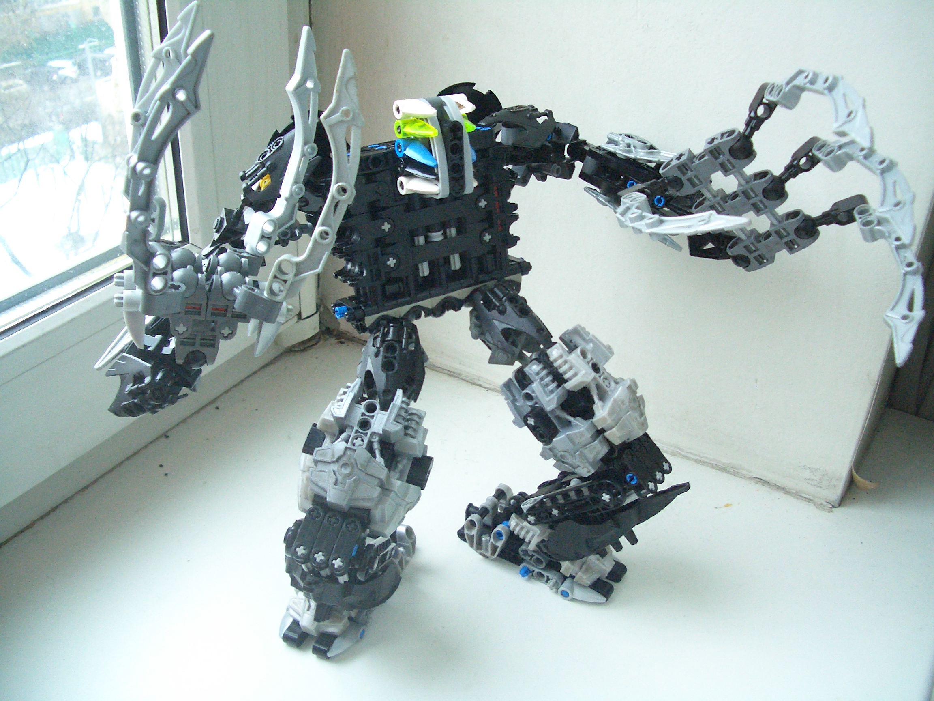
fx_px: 944
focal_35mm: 35
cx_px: 467
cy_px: 350
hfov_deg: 52.6
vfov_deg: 40.7
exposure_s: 1/80
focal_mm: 5.8
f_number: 2.6
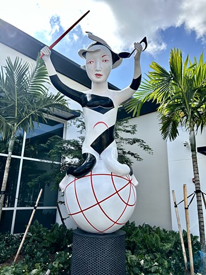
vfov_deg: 67.3
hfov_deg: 53.1
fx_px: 206
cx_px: 103
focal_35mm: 26
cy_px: 138
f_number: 1.5
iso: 50
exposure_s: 1/1468
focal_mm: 5.7
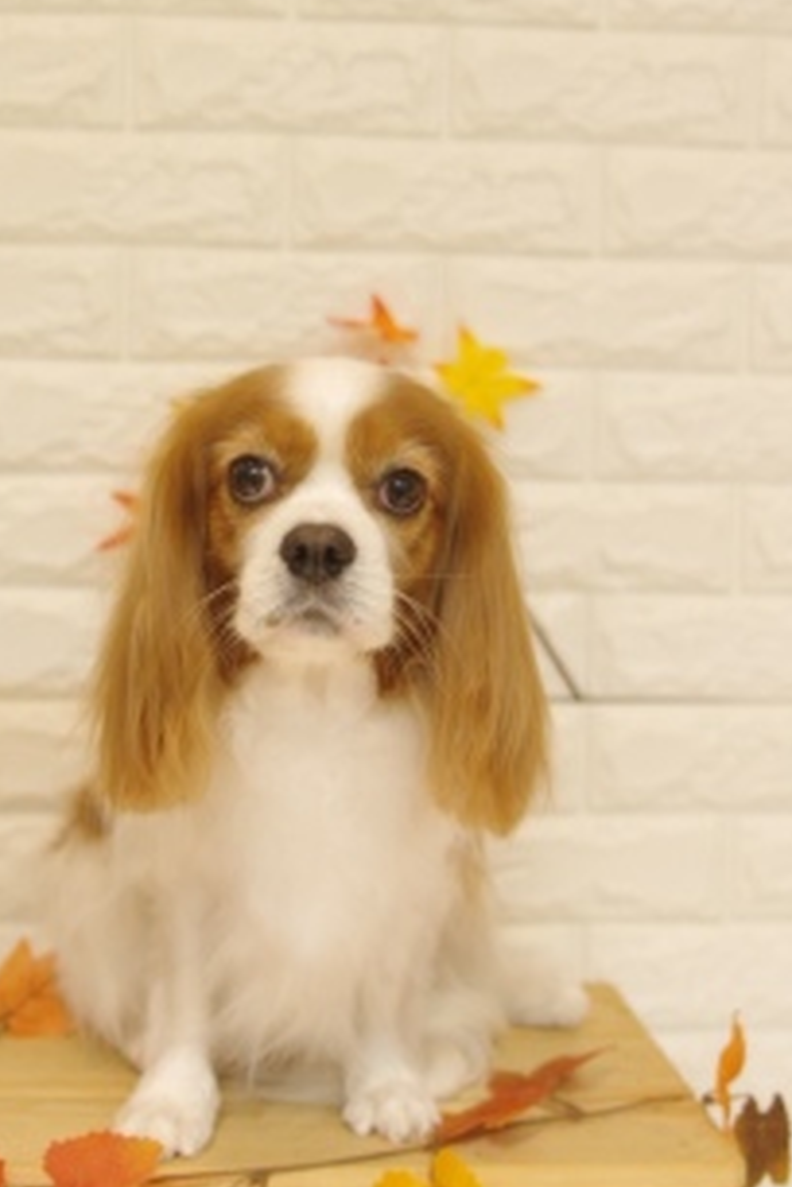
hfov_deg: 21.2
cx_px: 346
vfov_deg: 31.4
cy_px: 512
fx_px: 2112
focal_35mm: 64
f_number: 2.8
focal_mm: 33
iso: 640
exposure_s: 1/60
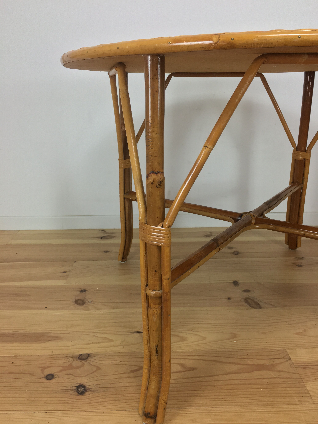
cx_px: 159
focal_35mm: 29
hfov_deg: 48.2
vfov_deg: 61.7
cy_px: 212
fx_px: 355
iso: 50
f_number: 2.2
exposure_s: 1/33
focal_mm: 4.15
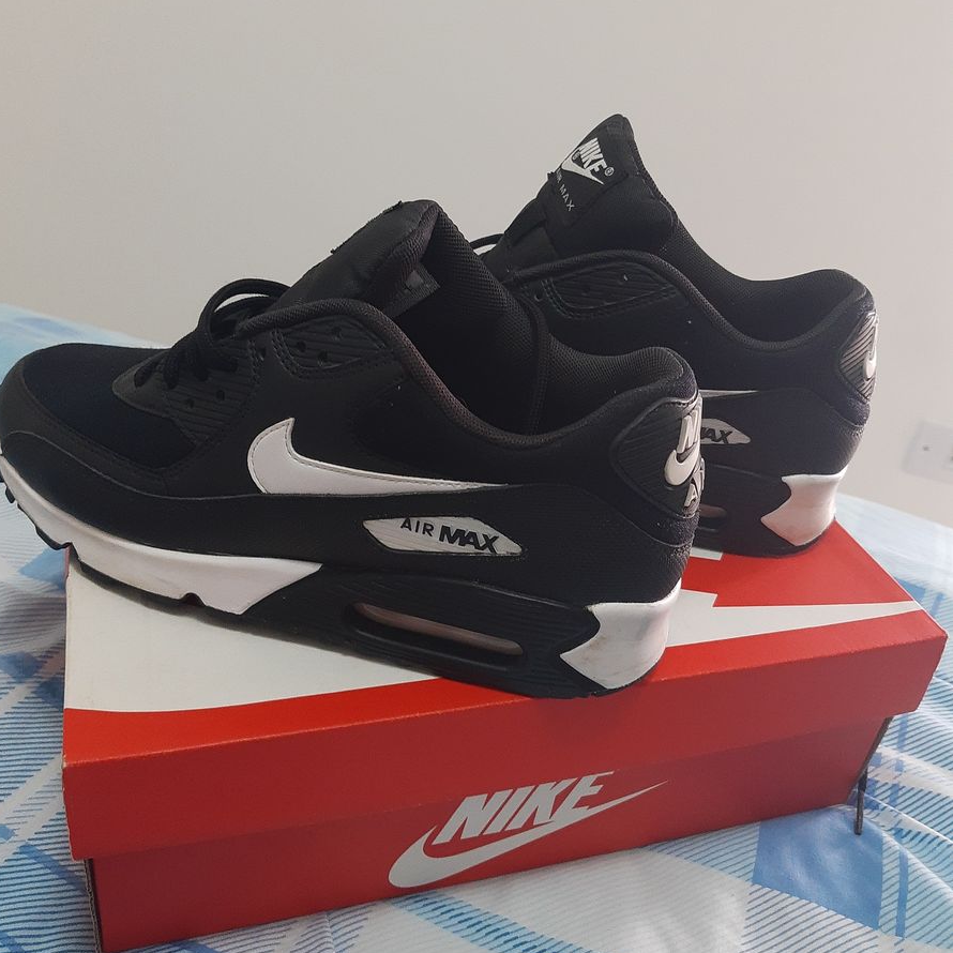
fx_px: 966
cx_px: 472
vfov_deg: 52.5
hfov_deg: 52.5
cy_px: 460
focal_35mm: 31
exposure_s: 1/30
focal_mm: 4.75
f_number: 1.7
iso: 144
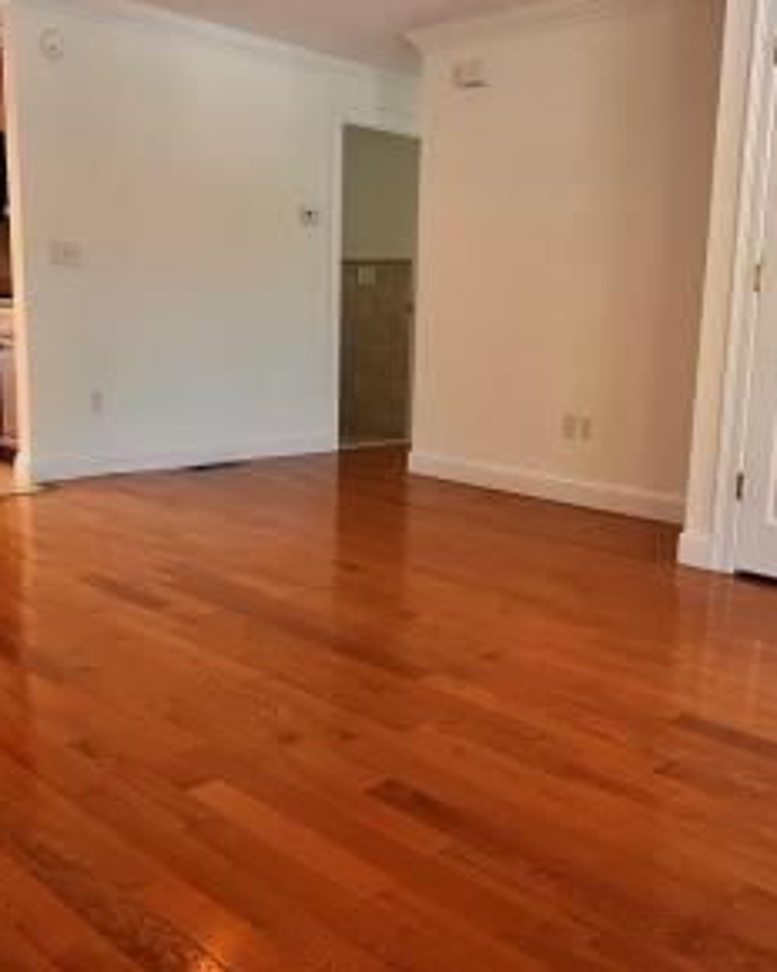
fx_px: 1006
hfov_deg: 42.1
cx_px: 439
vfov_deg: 51.5
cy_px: 473
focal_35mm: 35
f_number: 1.6
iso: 400
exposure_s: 1/60
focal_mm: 5.1
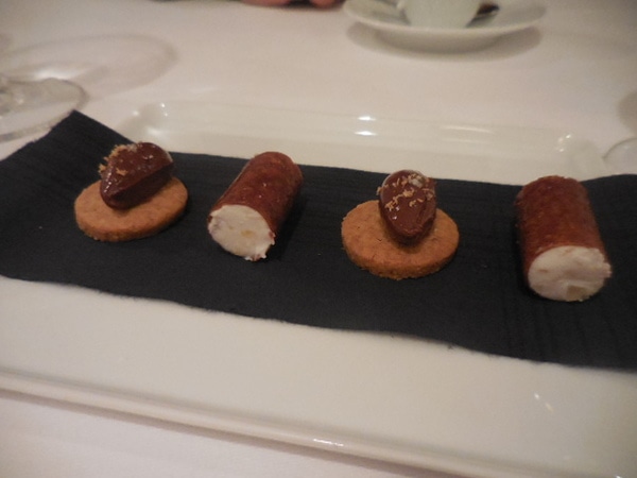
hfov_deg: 69.4
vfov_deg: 54.9
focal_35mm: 25
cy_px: 239
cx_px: 318
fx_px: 460
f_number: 3.3
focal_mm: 4.5
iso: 800
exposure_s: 1/20
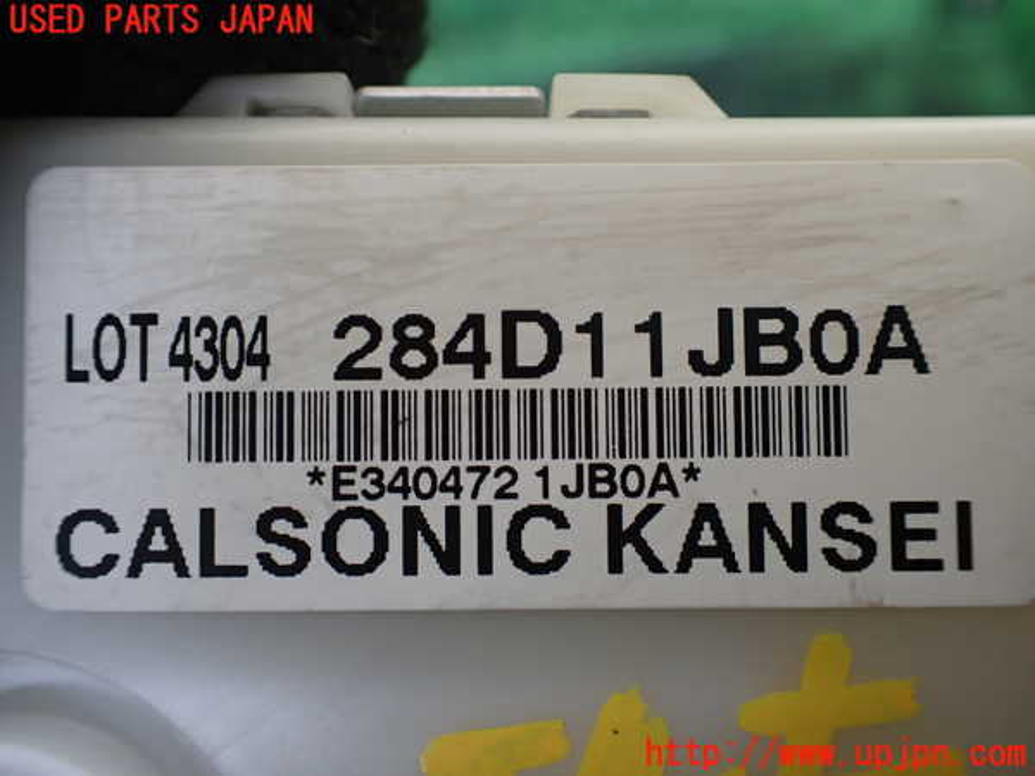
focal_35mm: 30
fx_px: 897
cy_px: 388
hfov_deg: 60.0
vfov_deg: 46.8
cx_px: 518
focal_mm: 5.4
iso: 200
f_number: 2.3
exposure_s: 1/125
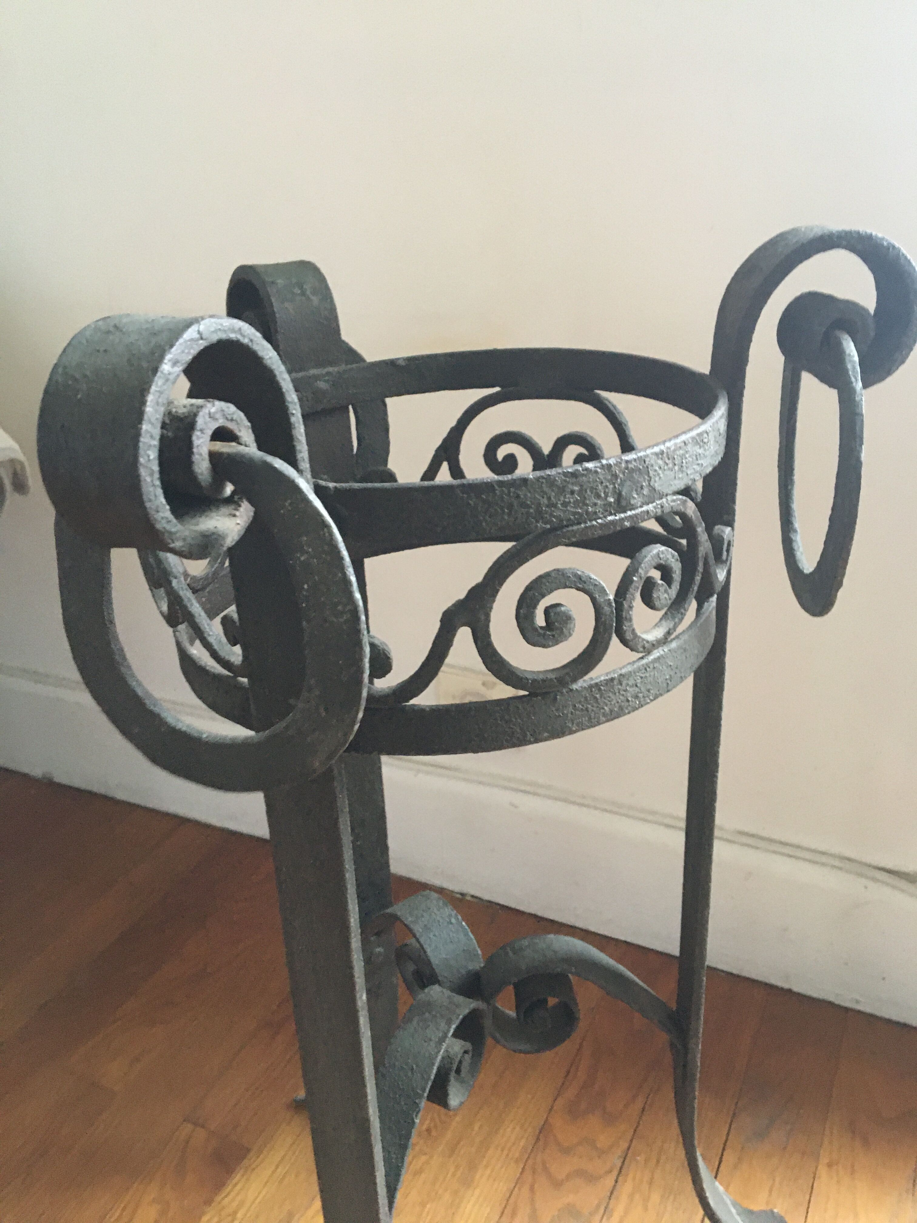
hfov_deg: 48.2
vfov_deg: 61.7
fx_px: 1024
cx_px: 458
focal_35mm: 29
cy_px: 612
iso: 200
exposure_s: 1/25
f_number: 2.2
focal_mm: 4.15
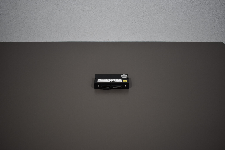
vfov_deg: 38.4
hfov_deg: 55.1
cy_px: 75
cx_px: 112
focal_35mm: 34
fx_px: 216
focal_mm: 23
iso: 500
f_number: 3.8
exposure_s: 1/250
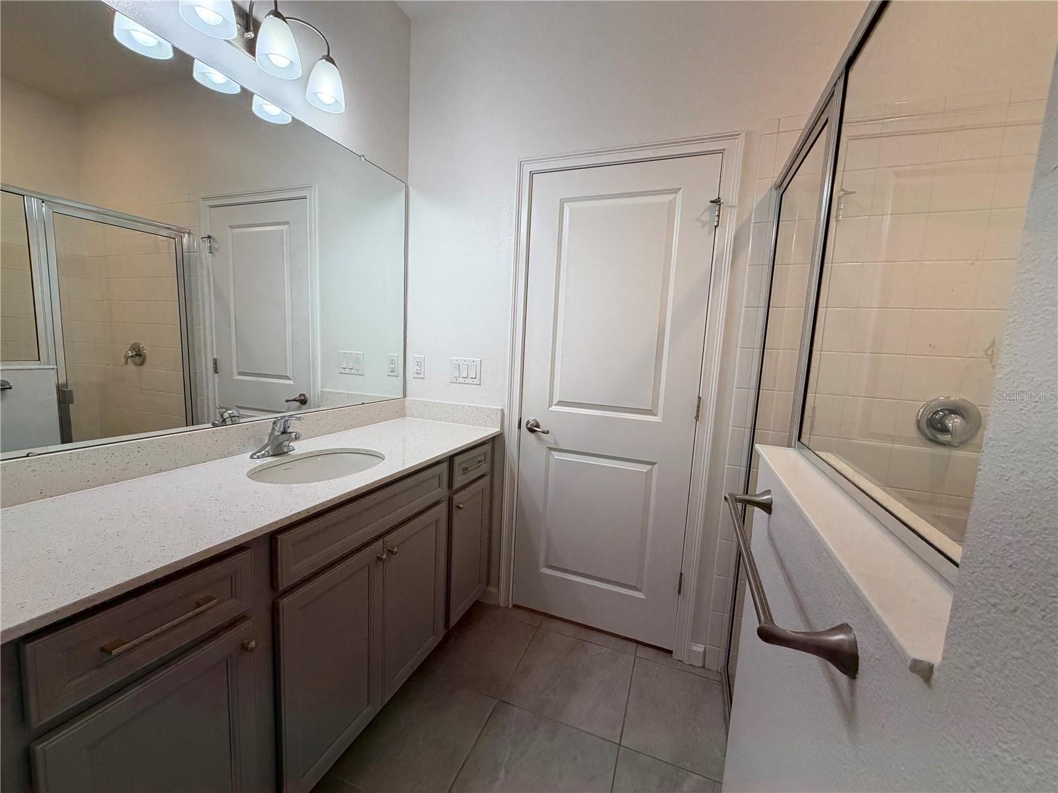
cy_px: 396
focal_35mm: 14
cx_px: 529
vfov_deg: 85.7
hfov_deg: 102.1
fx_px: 428
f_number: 2.2
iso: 125
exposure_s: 1/120
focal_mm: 2.22
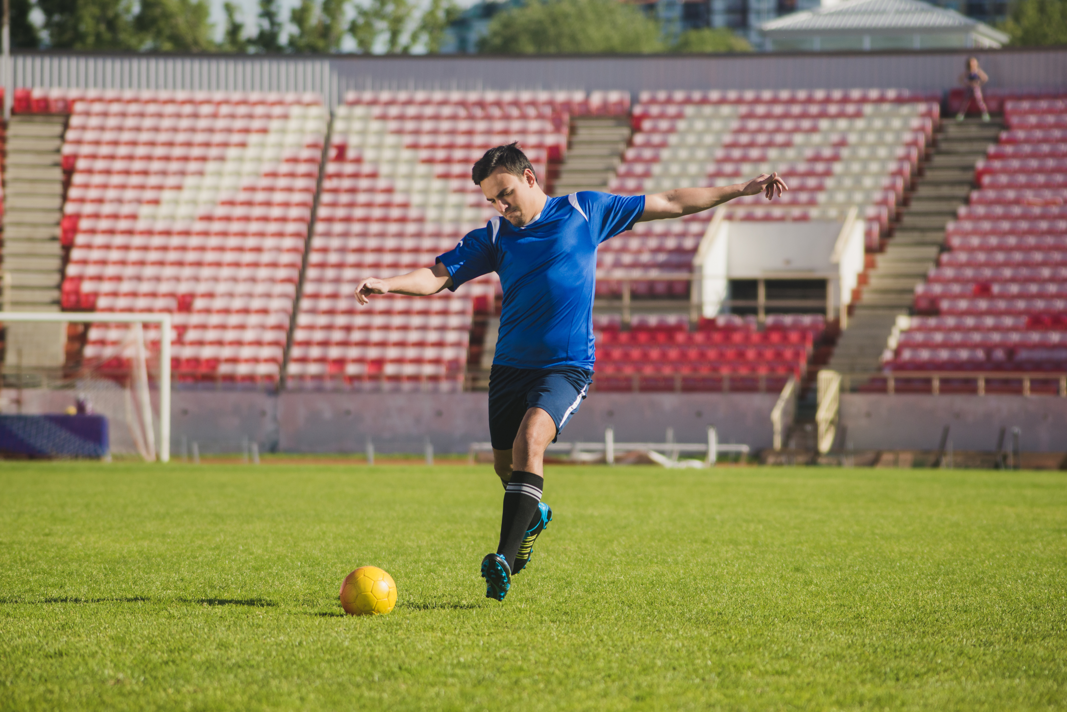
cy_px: 356
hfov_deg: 10.3
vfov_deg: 6.9
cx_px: 534
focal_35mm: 200
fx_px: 5930
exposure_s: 1/2000
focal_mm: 200
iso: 400
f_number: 5.6
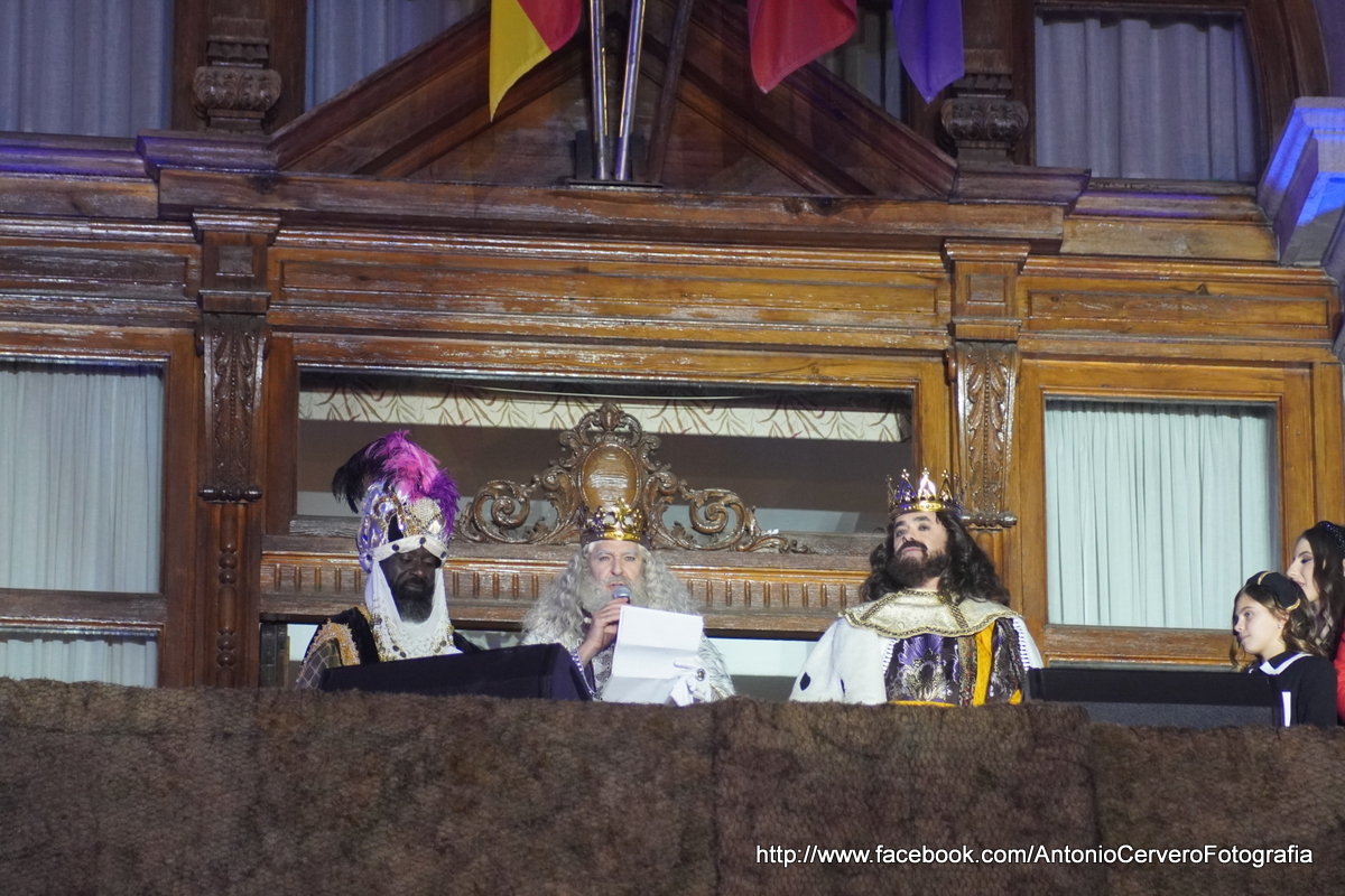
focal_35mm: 202
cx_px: 672
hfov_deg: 10.2
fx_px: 7565
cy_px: 448
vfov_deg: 6.8
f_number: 5.6
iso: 3200
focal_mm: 135
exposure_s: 1/160
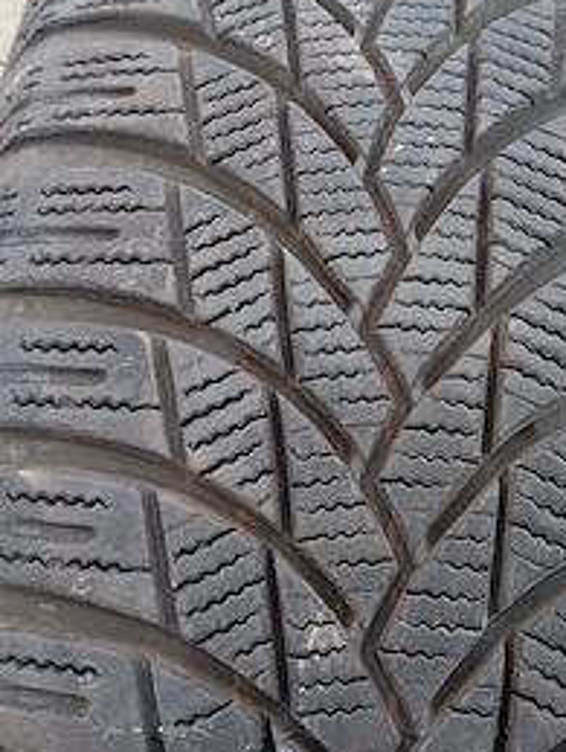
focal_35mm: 43
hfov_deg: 33.4
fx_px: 935
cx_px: 366
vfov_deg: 43.7
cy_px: 325
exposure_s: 1/100
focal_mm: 4.22
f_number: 1.8
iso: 430
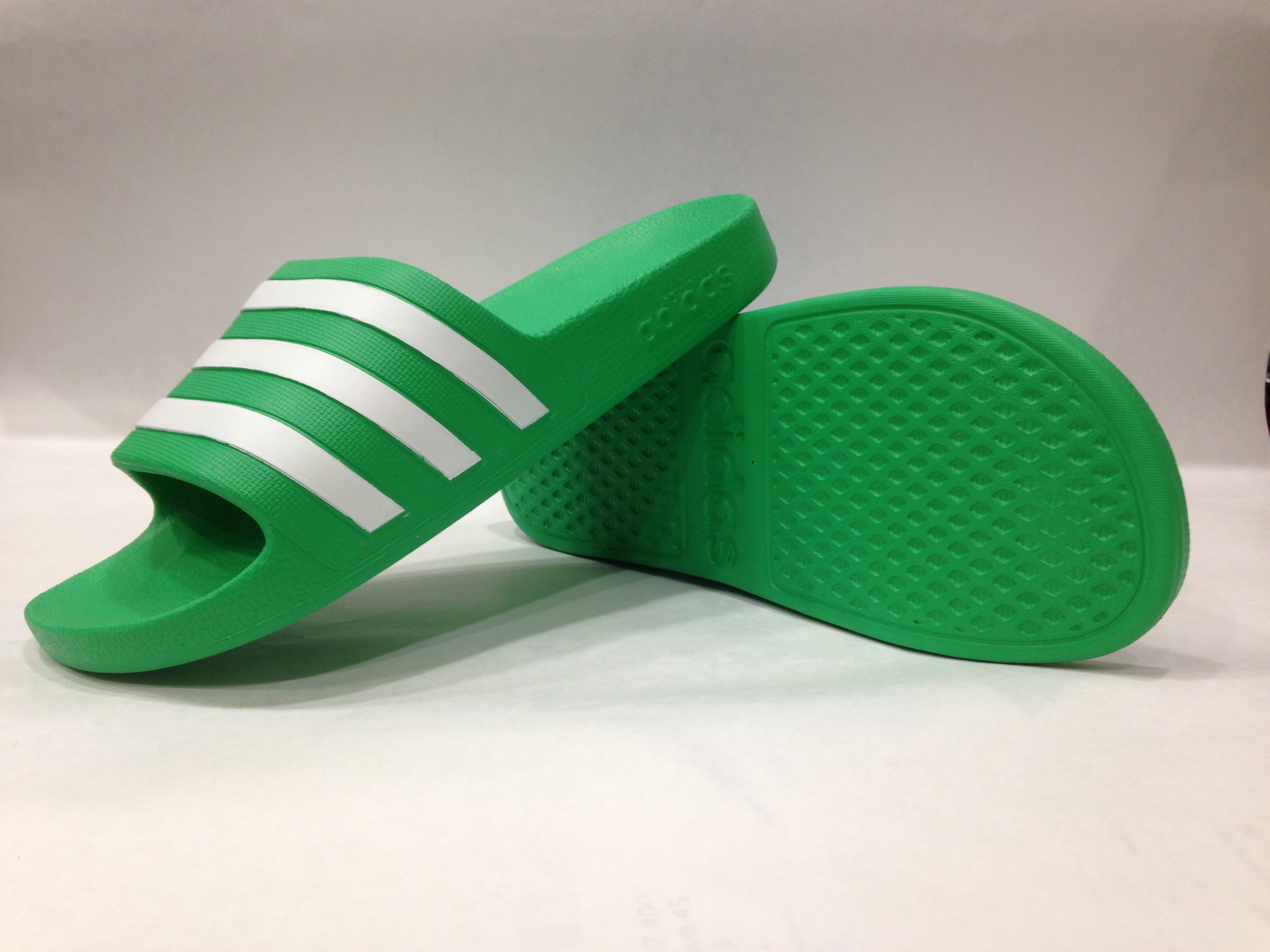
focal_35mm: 33
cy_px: 476
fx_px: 1211
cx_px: 635
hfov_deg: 55.4
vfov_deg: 42.9
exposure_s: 1/20
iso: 50
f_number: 2.4
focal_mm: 4.12
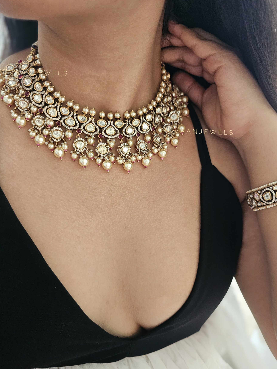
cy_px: 188
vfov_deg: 71.6
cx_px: 143
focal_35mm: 24
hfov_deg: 56.8
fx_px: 256
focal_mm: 6.3
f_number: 1.7
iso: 800
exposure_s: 1/100
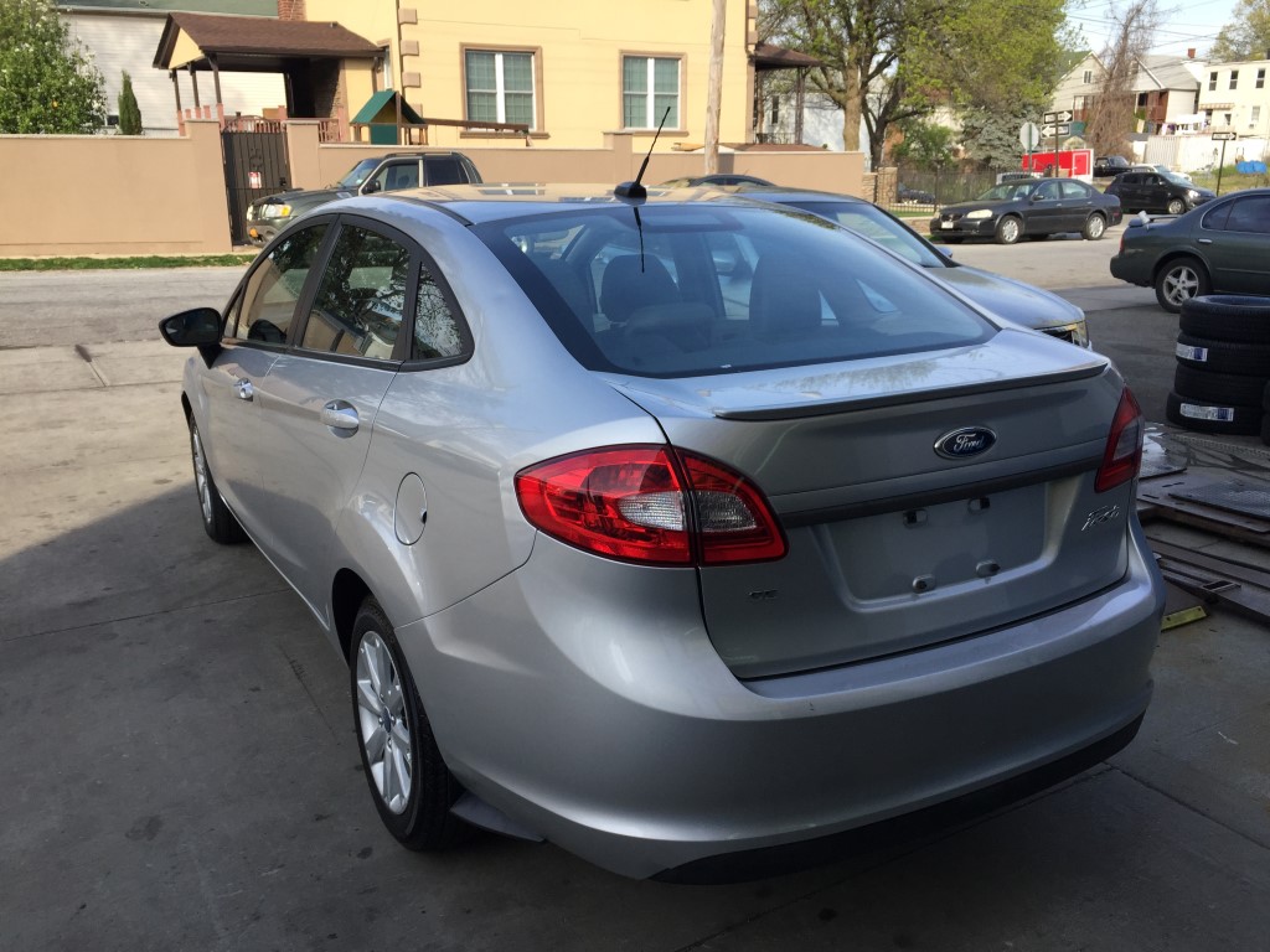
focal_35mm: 29
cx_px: 635
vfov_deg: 48.2
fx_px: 1064
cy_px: 476
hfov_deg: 61.7
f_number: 2.2
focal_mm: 4.15
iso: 32
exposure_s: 1/648
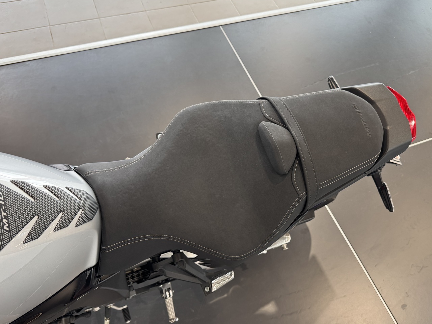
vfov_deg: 51.3
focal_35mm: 27
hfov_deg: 65.3
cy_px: 167
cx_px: 227
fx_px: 337
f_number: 1.78
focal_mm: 6.76
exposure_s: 1/100
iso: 100
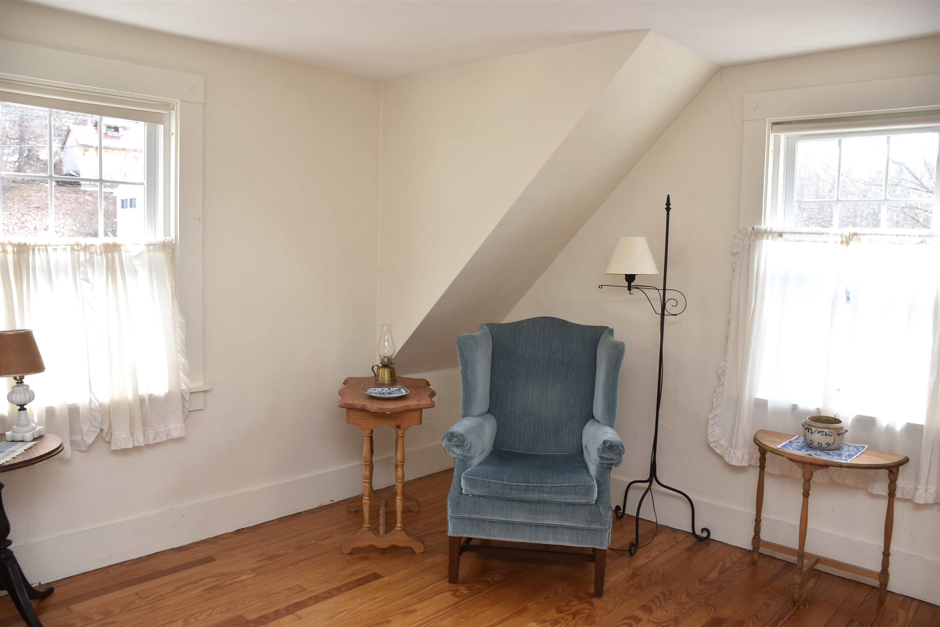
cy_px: 314
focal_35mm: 27
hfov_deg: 67.4
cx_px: 470
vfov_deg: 47.9
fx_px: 705
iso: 200
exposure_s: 1/80
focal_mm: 18
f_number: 4.5
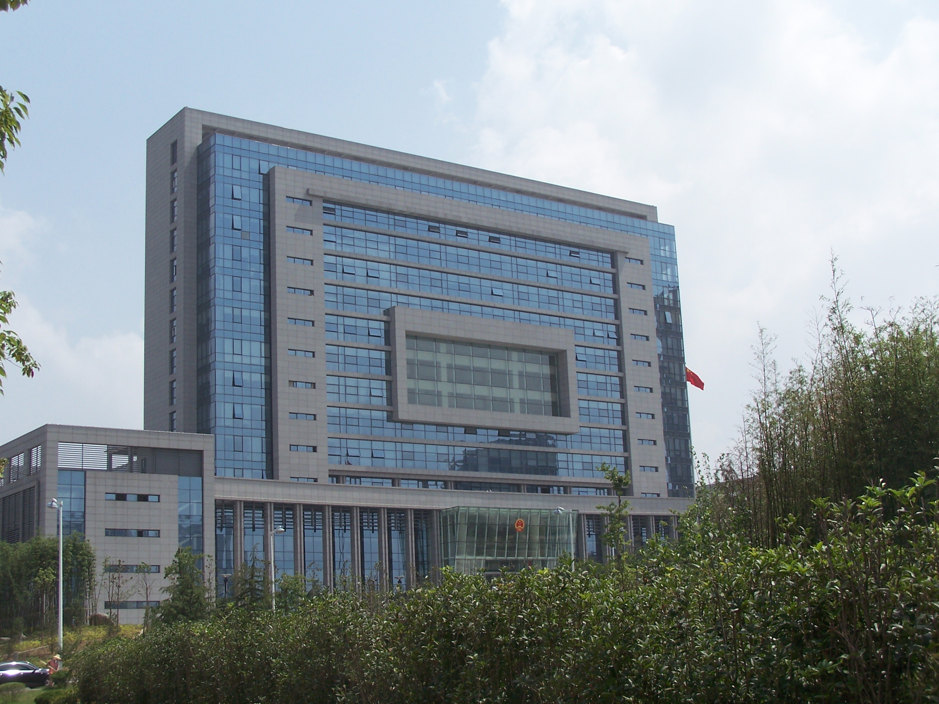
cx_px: 470
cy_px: 352
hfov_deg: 37.5
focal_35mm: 51
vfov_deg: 28.6
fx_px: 1383
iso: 80
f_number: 4
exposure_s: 1/800
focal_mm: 8.5
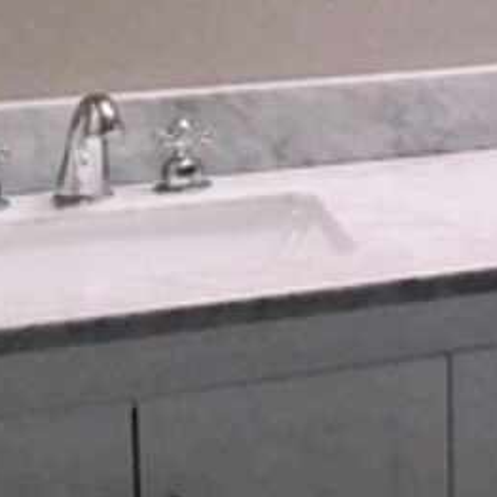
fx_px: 2030
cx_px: 1172
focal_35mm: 125
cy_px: -47
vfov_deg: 13.7
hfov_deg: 11.6
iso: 32
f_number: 2.2
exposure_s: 1/78
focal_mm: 4.15
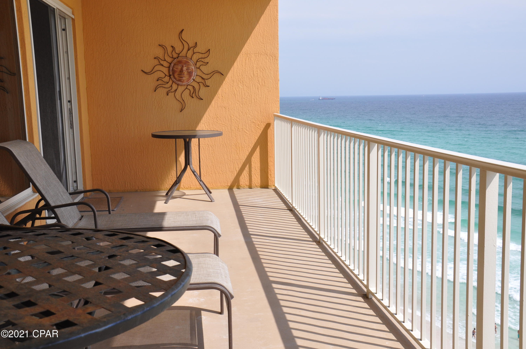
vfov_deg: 35.4
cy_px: 174
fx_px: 547
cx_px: 263
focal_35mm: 38
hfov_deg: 51.3
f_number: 11
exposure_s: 1/500
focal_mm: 25
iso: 400
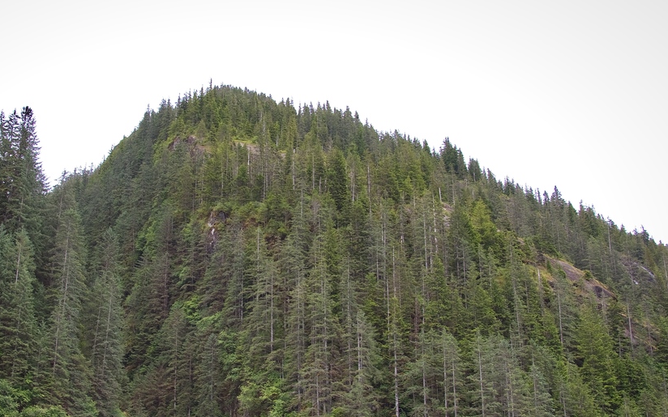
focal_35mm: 38
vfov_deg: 33.3
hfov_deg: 51.1
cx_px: 255
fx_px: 692
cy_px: 271
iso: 100
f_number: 5
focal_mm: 24
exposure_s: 1/100
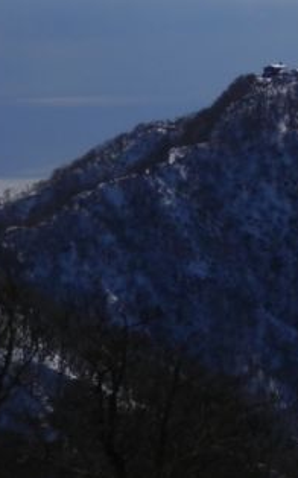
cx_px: 442
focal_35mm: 286
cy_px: 320
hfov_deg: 4.6
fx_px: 3720
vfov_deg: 7.3
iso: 80
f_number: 14.2
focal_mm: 19
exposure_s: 1/250
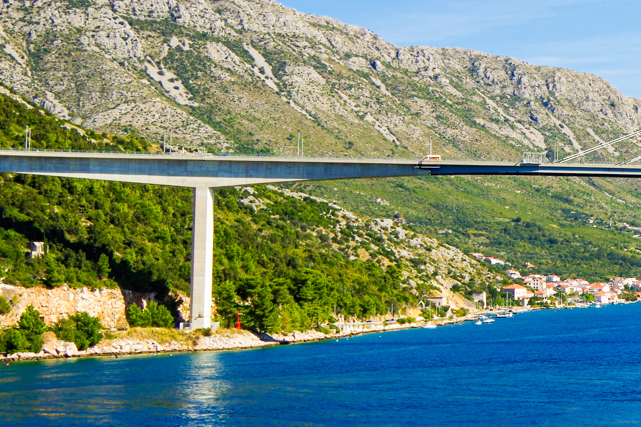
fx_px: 1460
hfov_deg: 22.3
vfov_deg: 16.6
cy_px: 154
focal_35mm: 82
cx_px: 821
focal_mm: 21
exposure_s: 1/320
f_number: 8
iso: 100
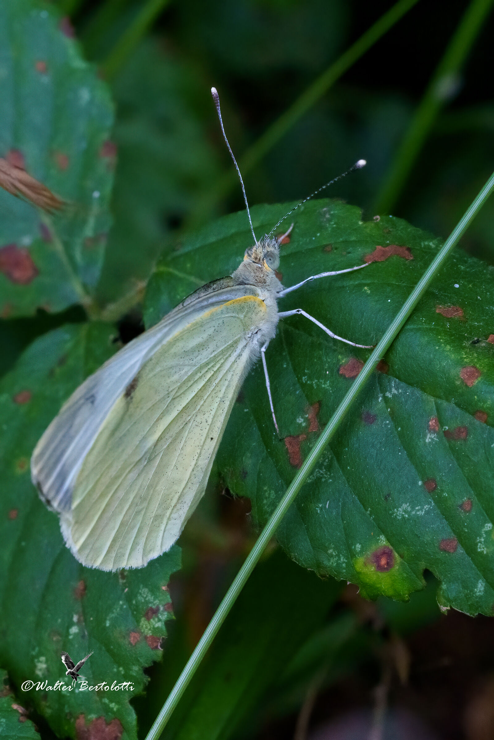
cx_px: 247
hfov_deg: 15.2
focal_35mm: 90
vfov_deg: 22.6
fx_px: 1852
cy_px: 370
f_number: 11
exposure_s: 1/500
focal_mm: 90
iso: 8000
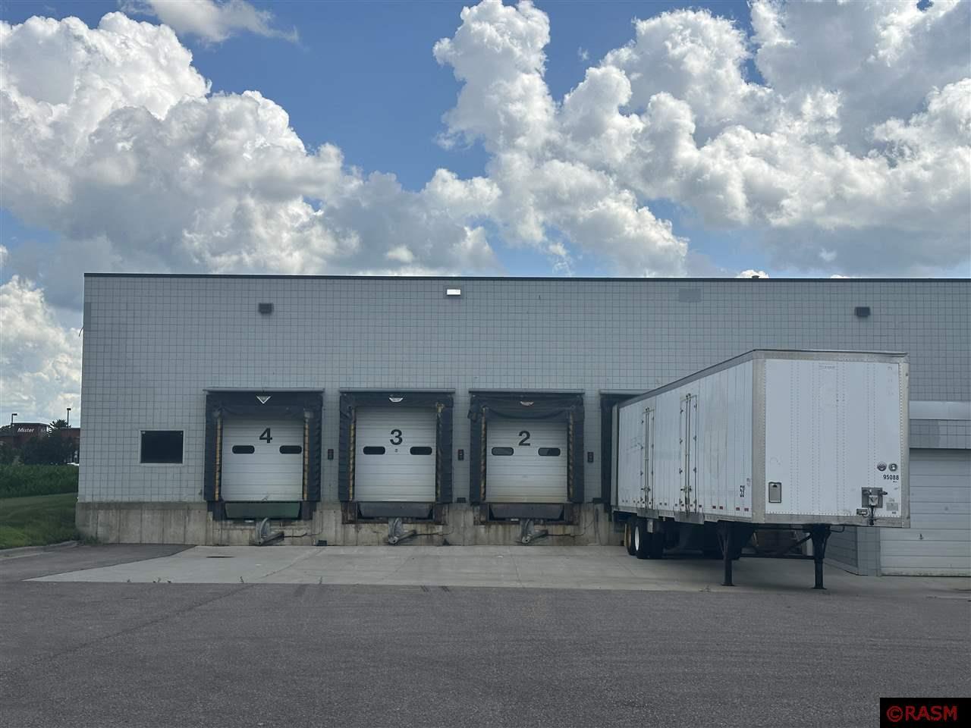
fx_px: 1346
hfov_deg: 39.7
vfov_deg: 30.3
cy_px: 364
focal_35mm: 48
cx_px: 486
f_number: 1.78
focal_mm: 6.86
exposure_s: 1/6623
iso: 64
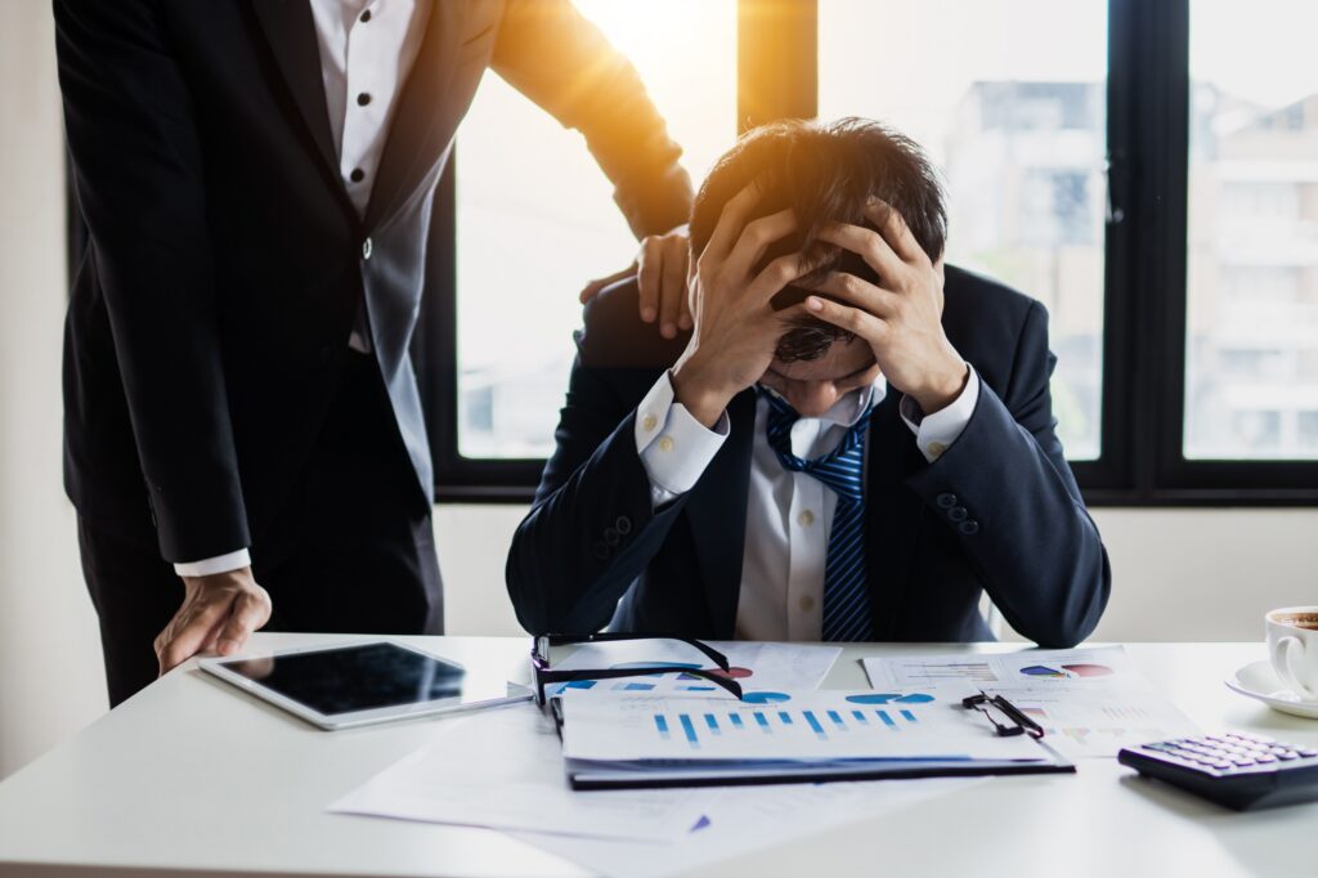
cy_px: 439
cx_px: 659
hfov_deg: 43.6
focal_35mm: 45
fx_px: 1647
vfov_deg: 29.8
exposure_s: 1/100
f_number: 2.2
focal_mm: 30
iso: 160
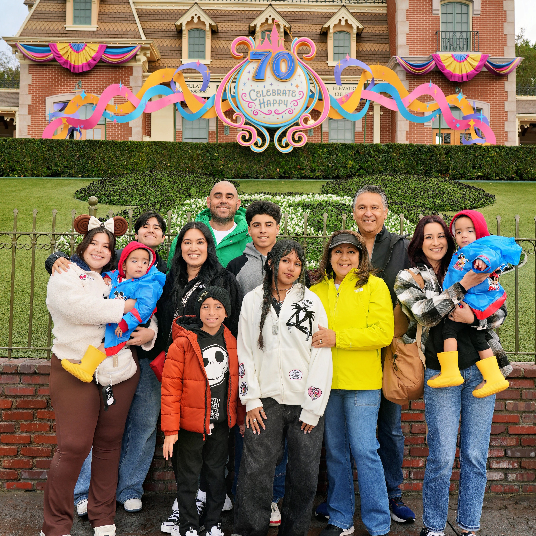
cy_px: 235
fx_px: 683
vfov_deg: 42.8
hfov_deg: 42.8
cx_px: 272
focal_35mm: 39
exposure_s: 1/125
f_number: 5.6
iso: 100
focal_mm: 29
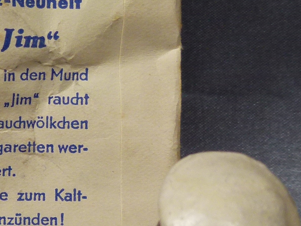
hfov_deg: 17.1
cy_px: 139
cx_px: 23
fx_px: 983
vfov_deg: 13.1
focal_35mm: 113
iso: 125
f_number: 3
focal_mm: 5.6
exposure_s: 1/60
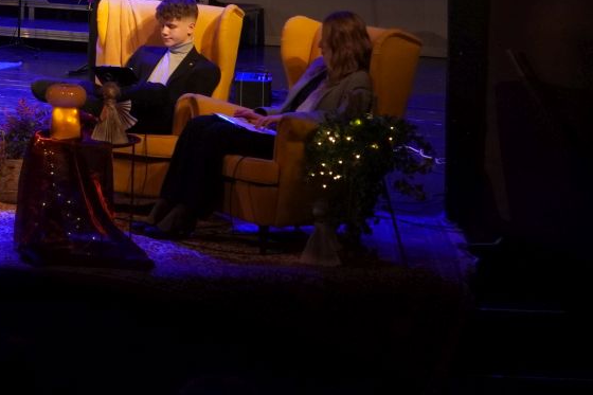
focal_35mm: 115
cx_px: -145
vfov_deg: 11.6
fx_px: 1892
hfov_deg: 16.9
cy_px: -114
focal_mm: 28.9
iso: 1600
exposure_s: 1/125
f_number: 3.2
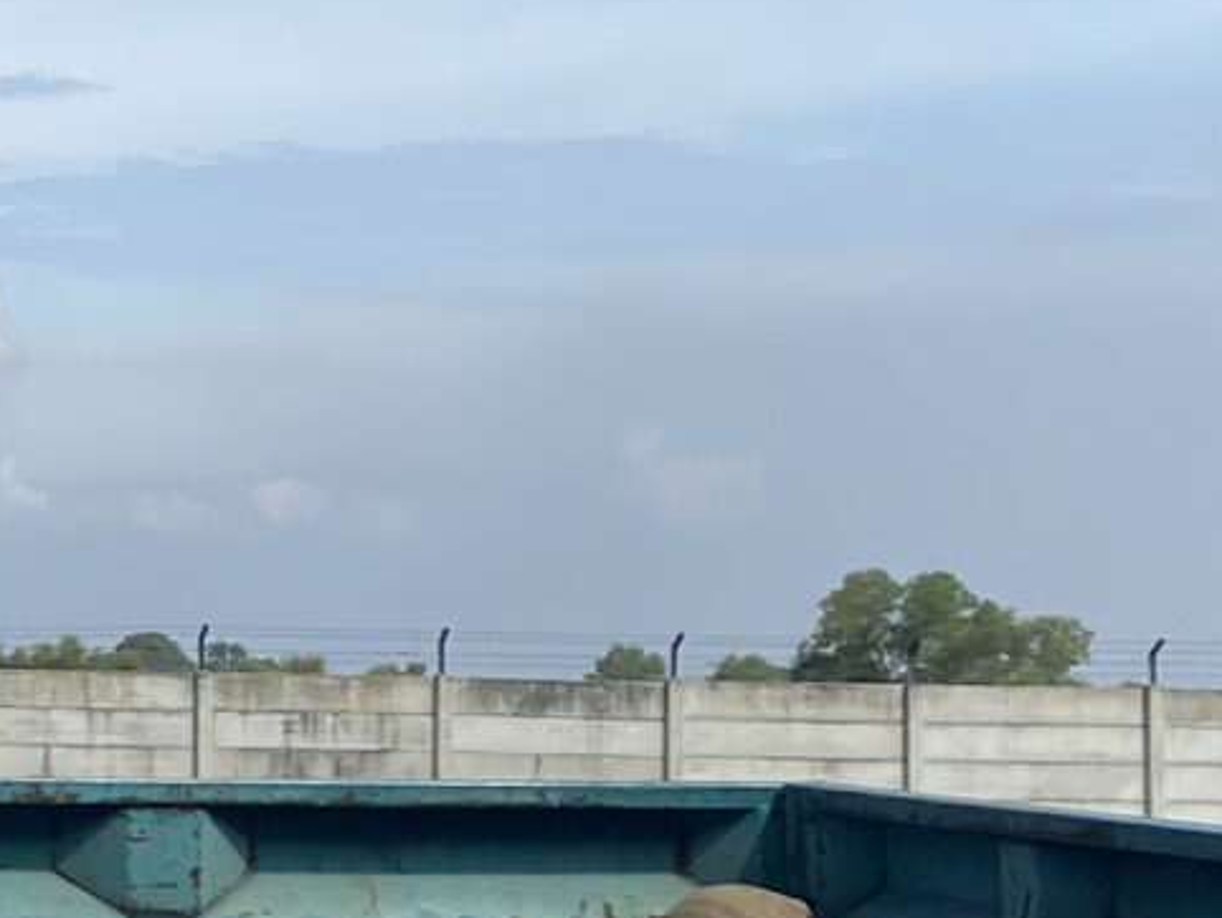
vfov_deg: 10.7
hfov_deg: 12.2
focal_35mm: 138
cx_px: -1405
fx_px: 4874
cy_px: 591
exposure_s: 1/3205
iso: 32
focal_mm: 4.25
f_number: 1.8
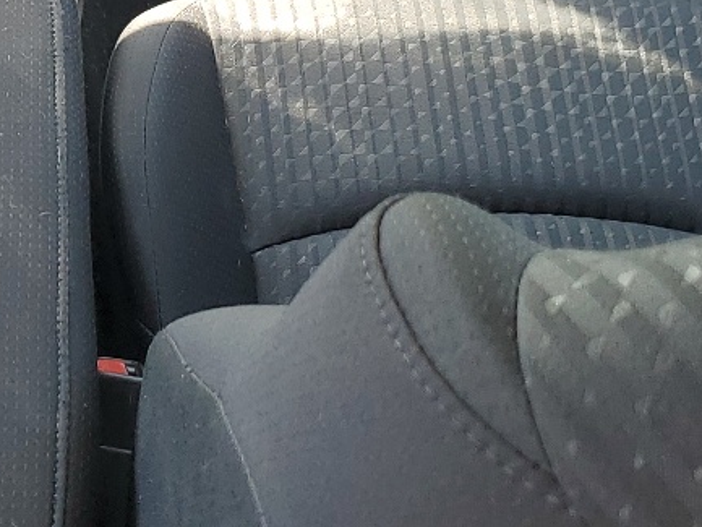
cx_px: -37
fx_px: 1947
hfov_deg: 19.7
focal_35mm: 96
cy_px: -55
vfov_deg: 15.0
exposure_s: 1/179
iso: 50
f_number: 1.5
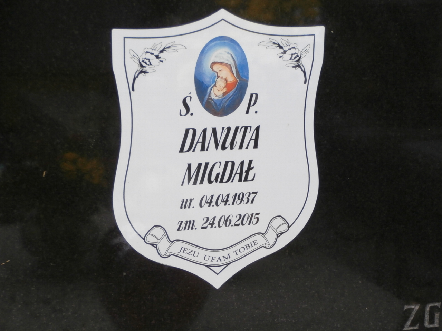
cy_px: 166
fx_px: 1098
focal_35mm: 86
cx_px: 221
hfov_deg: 22.8
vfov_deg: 17.2
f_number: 5
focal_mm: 15.16
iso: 200
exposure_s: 1/60
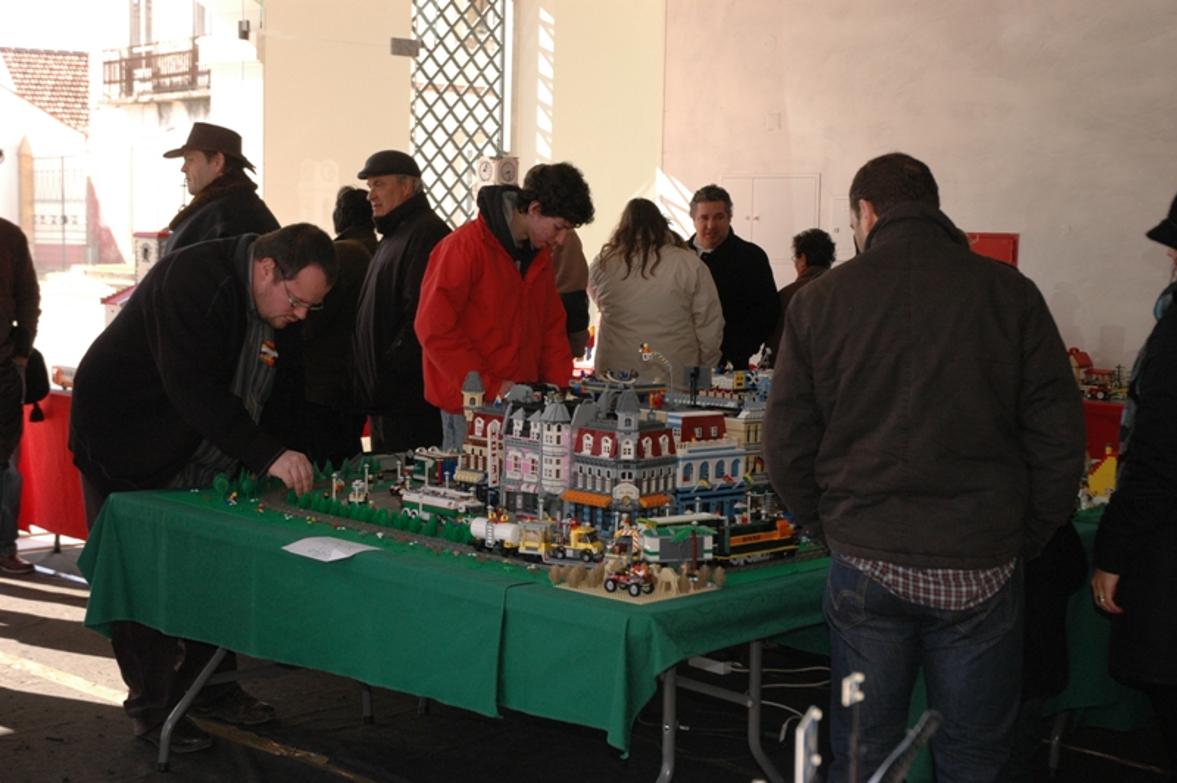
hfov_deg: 35.1
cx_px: 588
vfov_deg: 23.7
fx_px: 1862
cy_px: 392
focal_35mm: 57
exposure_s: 1/160
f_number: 6.3
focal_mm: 38
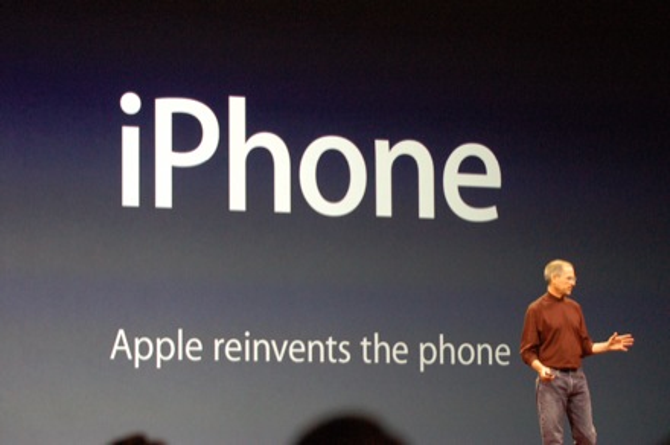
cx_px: 335
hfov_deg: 13.1
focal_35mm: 158
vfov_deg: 8.7
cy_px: 222
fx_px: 2927
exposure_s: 1/100
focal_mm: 105
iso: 1600
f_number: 2.8
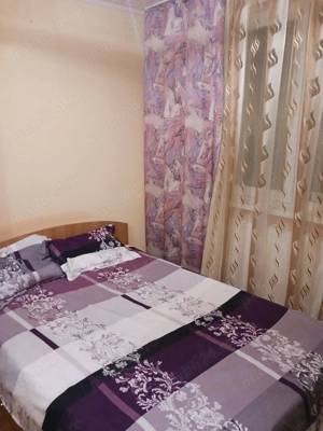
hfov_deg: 51.4
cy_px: 216
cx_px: 162
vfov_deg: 65.3
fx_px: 336
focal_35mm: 27
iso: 1000
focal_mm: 4
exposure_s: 1/17
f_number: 1.8
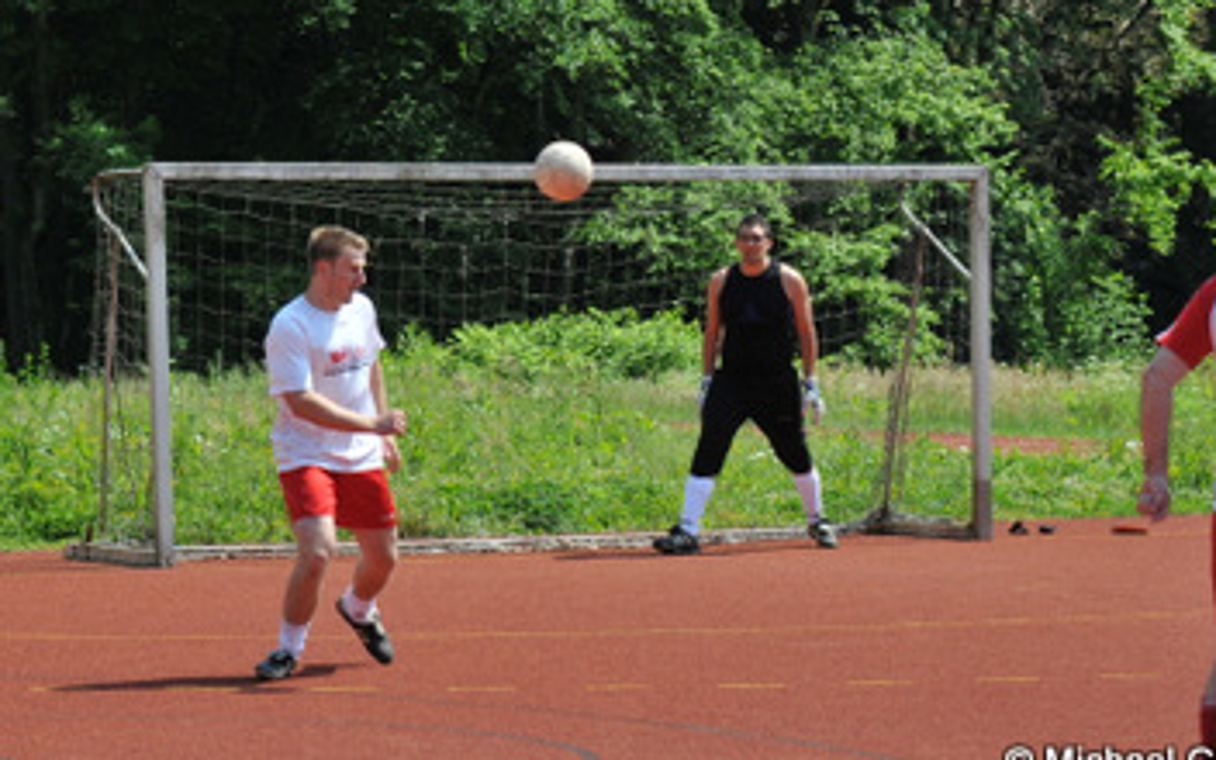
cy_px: 256
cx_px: 504
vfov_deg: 8.1
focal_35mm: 163
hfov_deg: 12.9
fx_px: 5393
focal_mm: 75
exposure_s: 1/640
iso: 450
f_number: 8
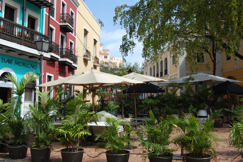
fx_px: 263
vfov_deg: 34.1
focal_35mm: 39
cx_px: 122
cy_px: 81
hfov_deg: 49.6
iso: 200
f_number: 9
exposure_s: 1/320
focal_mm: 26
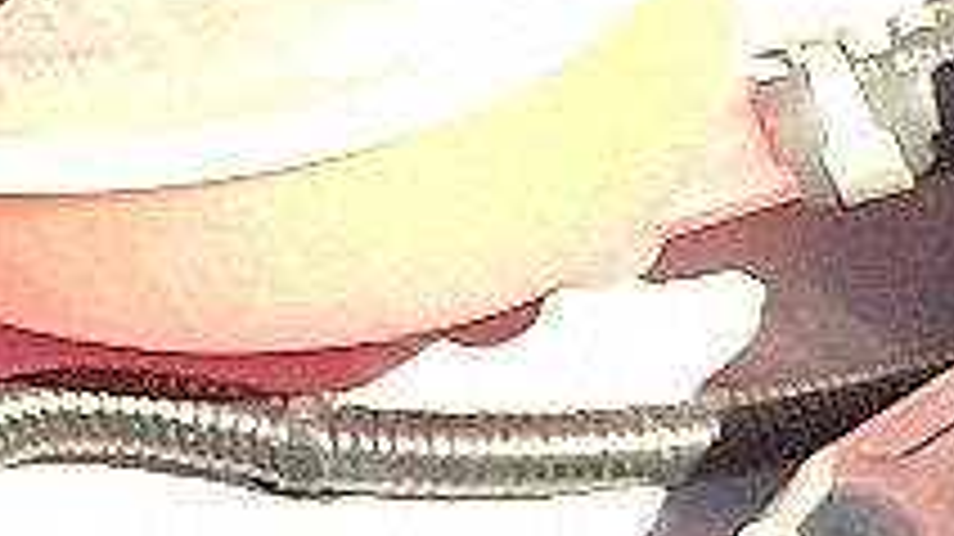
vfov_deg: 5.8
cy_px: 977
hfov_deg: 7.7
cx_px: 3586
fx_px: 5208
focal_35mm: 206
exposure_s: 1/250
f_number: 1.8
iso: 25
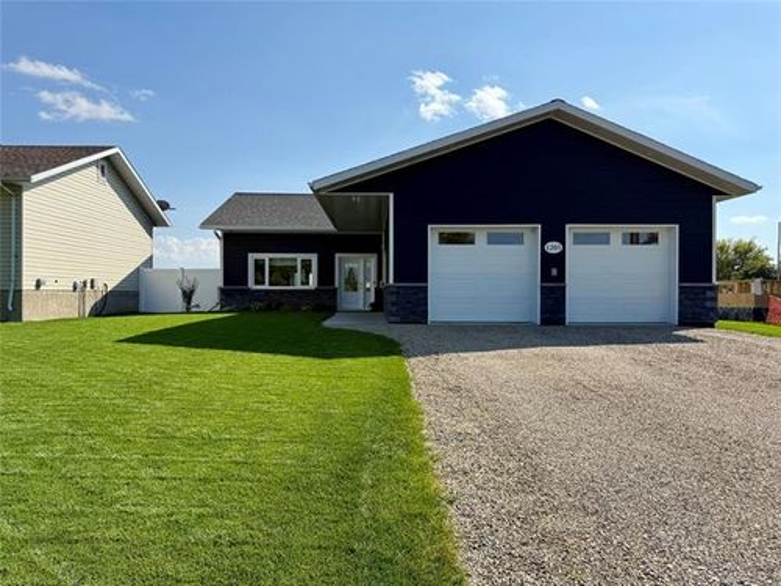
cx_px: 390
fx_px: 541
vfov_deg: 56.8
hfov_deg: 71.6
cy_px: 293
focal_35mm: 24
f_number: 1.78
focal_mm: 6.76
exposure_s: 1/6711
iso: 80
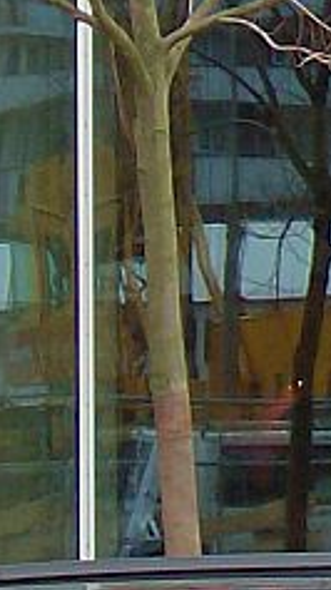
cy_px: -350
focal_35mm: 508
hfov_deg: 2.4
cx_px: 866
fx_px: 7941
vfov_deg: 4.2
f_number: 4.8
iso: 100
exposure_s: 1/315
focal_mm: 18
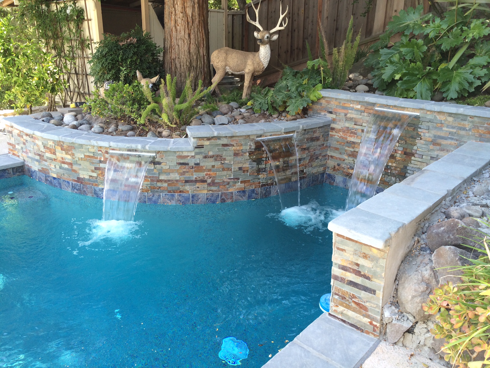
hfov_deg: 61.7
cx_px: 245
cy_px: 184
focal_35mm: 29
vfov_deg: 48.2
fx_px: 411
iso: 32
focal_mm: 4.15
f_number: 2.2
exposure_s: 1/120
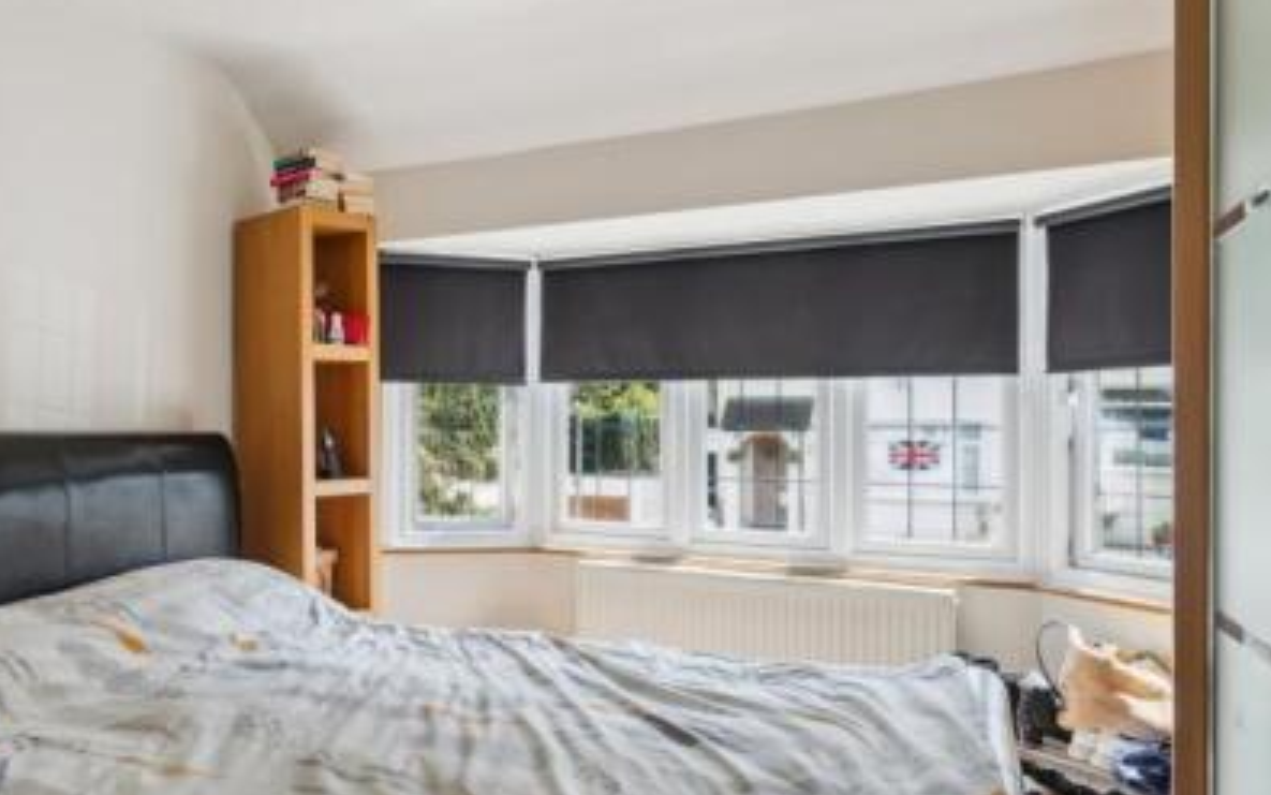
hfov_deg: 64.9
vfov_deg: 45.8
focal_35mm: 27
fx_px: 935
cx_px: 344
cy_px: 478
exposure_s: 1/60
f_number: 5
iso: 640
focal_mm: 16
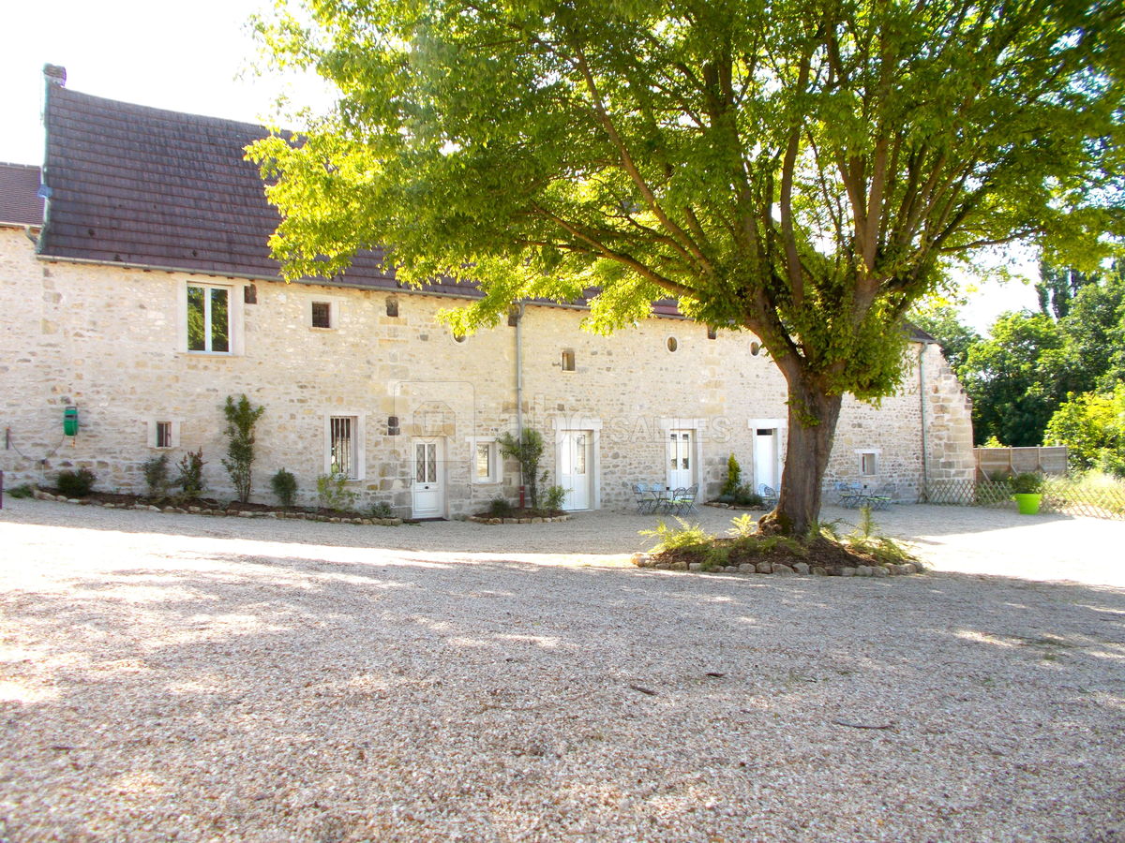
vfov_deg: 53.1
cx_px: 562
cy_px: 422
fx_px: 845
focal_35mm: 26
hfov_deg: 67.3
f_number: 3.2
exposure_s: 1/320
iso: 80
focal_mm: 4.6
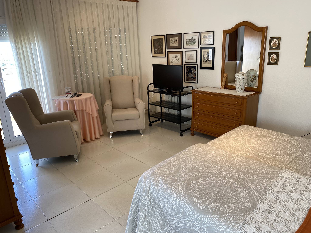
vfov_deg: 53.1
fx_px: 234
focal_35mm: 26
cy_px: 116
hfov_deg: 67.3
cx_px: 156
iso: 50
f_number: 1.8
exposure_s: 1/100
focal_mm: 4.25
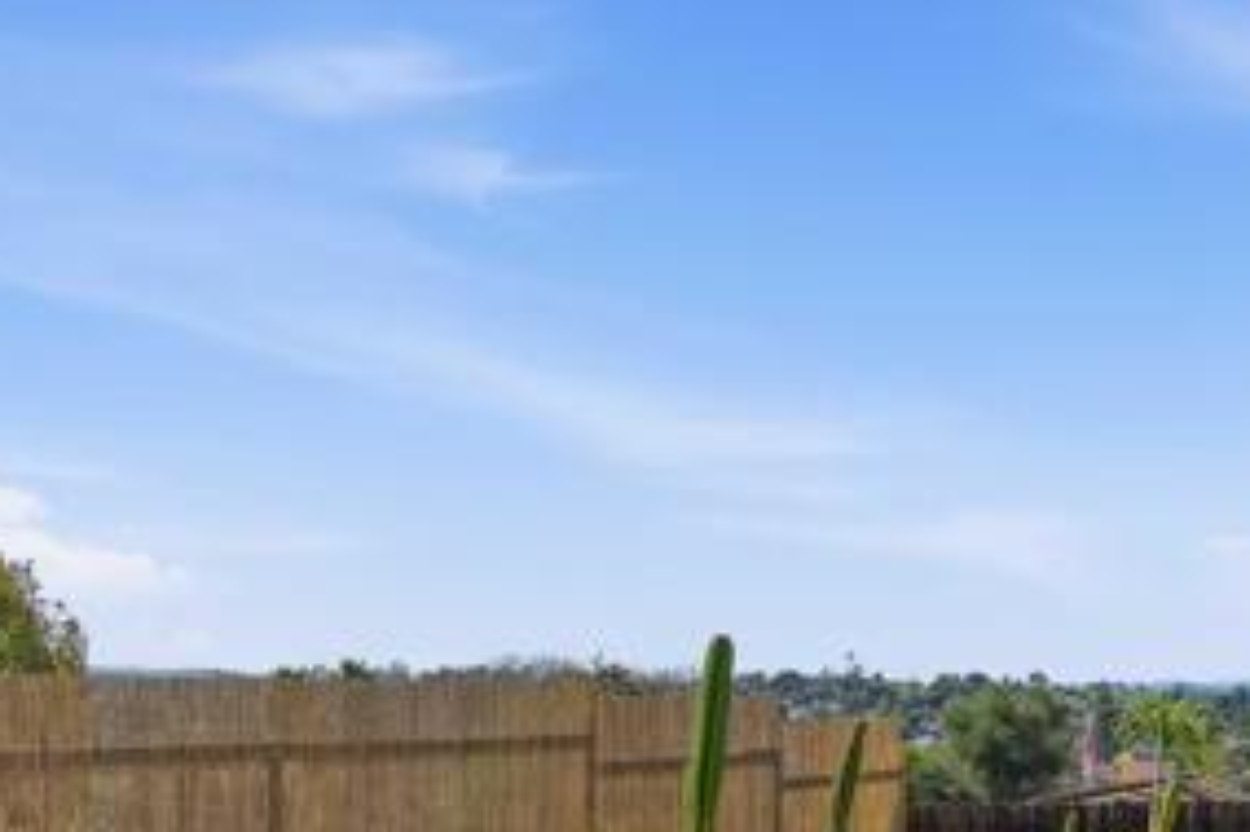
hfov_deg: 52.3
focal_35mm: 36
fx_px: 1249
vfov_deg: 35.1
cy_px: 722
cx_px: 819
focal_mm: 16
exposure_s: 1/4000
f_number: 11
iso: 500
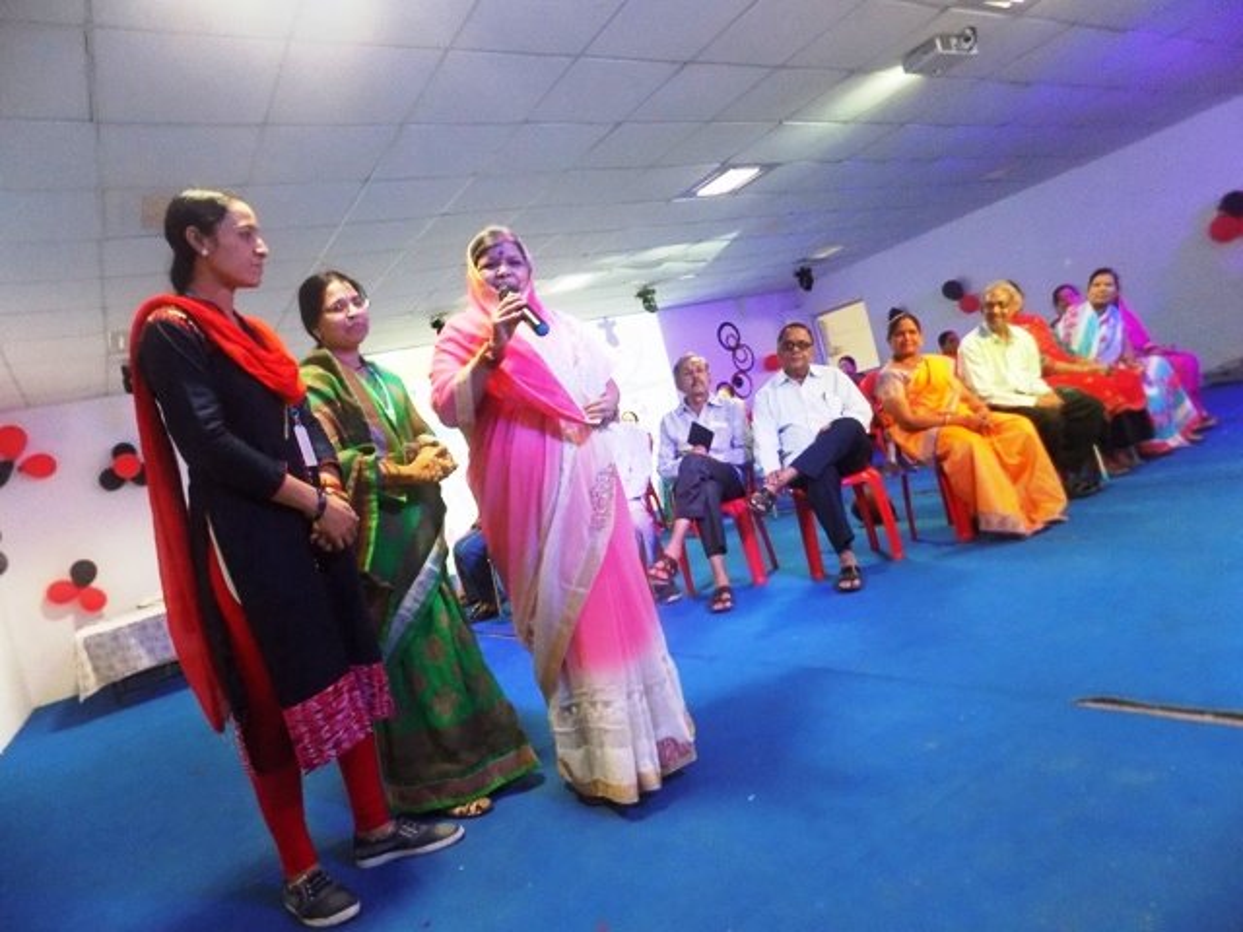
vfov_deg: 58.9
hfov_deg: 73.9
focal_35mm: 23
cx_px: 622
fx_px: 826
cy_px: 466
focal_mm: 4
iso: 400
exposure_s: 1/15
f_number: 3.1
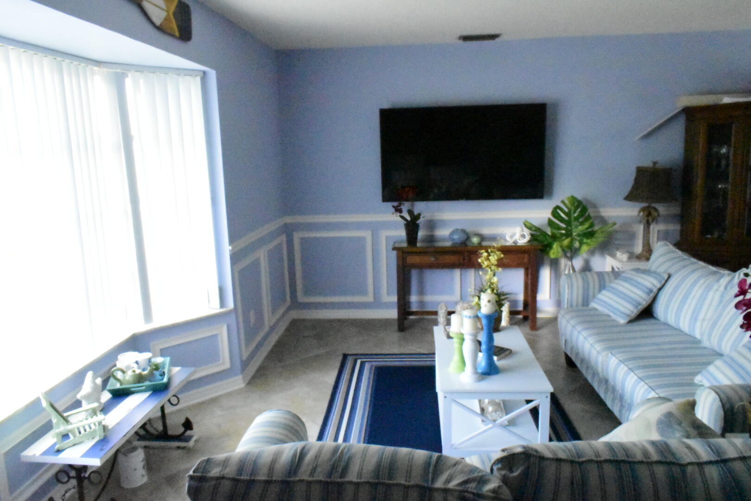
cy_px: 250
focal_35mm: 27
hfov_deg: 67.4
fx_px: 563
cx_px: 376
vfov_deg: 47.9
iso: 25600
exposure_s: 1/25
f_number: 22
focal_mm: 18
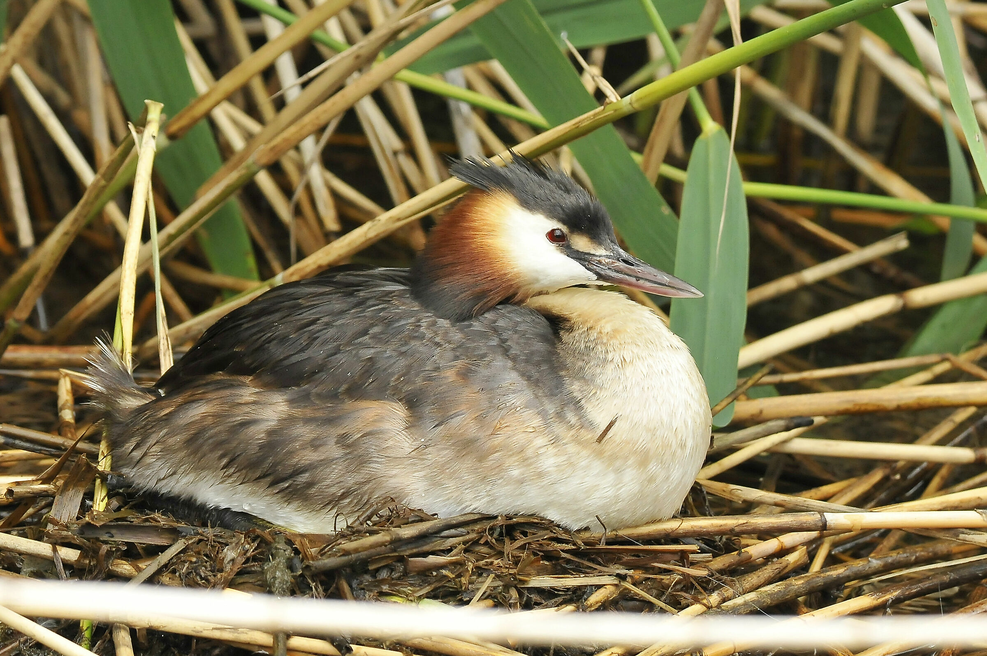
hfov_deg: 5.3
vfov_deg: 3.5
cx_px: 494
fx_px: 10679
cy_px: 328
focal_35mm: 390
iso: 800
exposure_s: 1/100
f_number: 8
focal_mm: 260
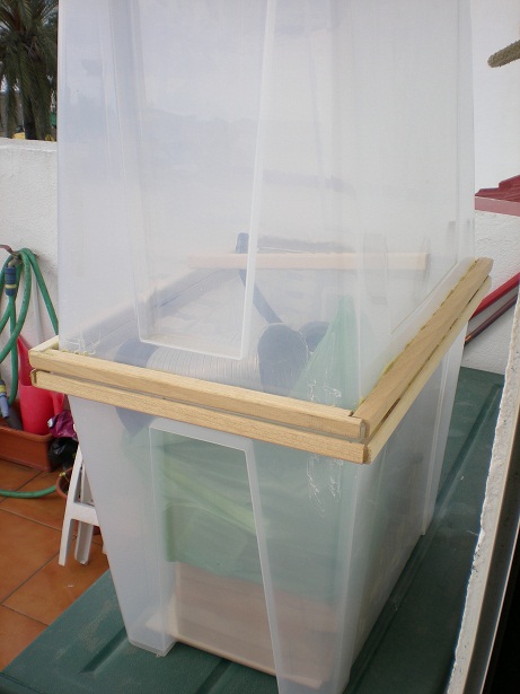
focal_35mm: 38
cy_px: 347
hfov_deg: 37.7
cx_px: 260
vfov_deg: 49.0
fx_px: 761
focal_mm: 6.3
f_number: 4.6
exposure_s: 1/225
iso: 50
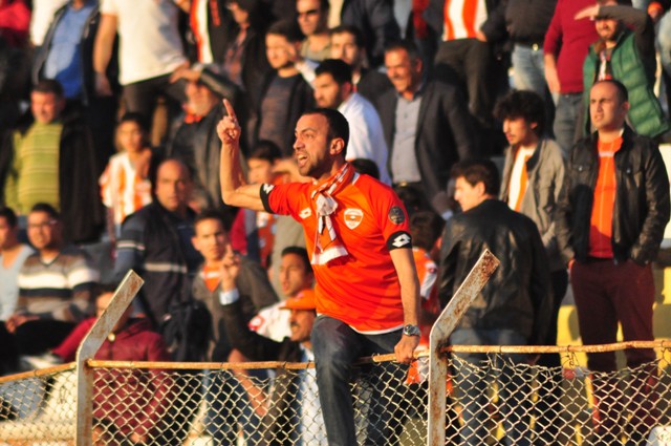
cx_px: 336
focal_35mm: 450
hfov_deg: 4.6
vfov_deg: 3.0
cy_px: 223
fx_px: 8377
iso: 1600
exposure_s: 1/4000
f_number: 5.6
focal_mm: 300
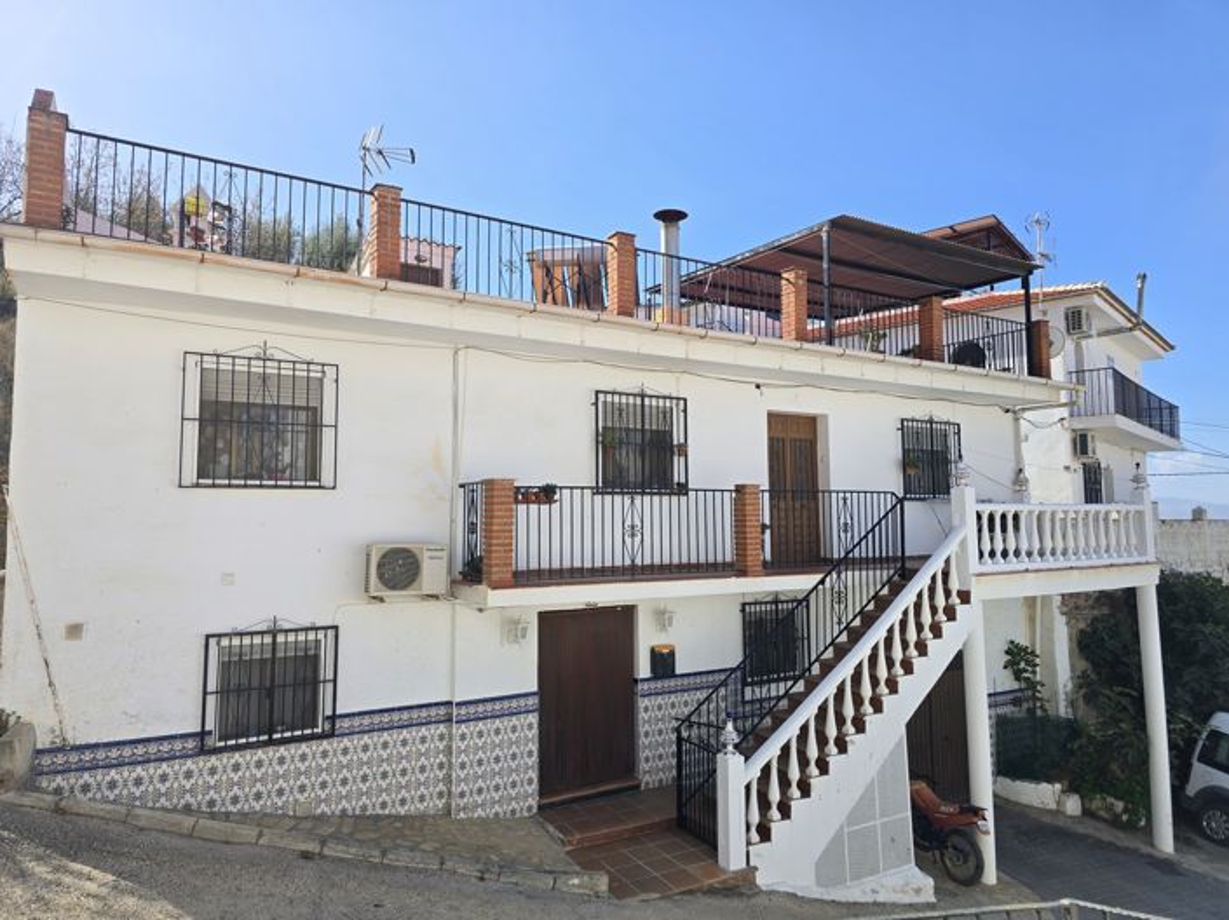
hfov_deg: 74.0
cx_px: 614
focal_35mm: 23
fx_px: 816
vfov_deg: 58.8
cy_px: 460
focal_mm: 6.3
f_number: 1.7
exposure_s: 1/566
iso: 12
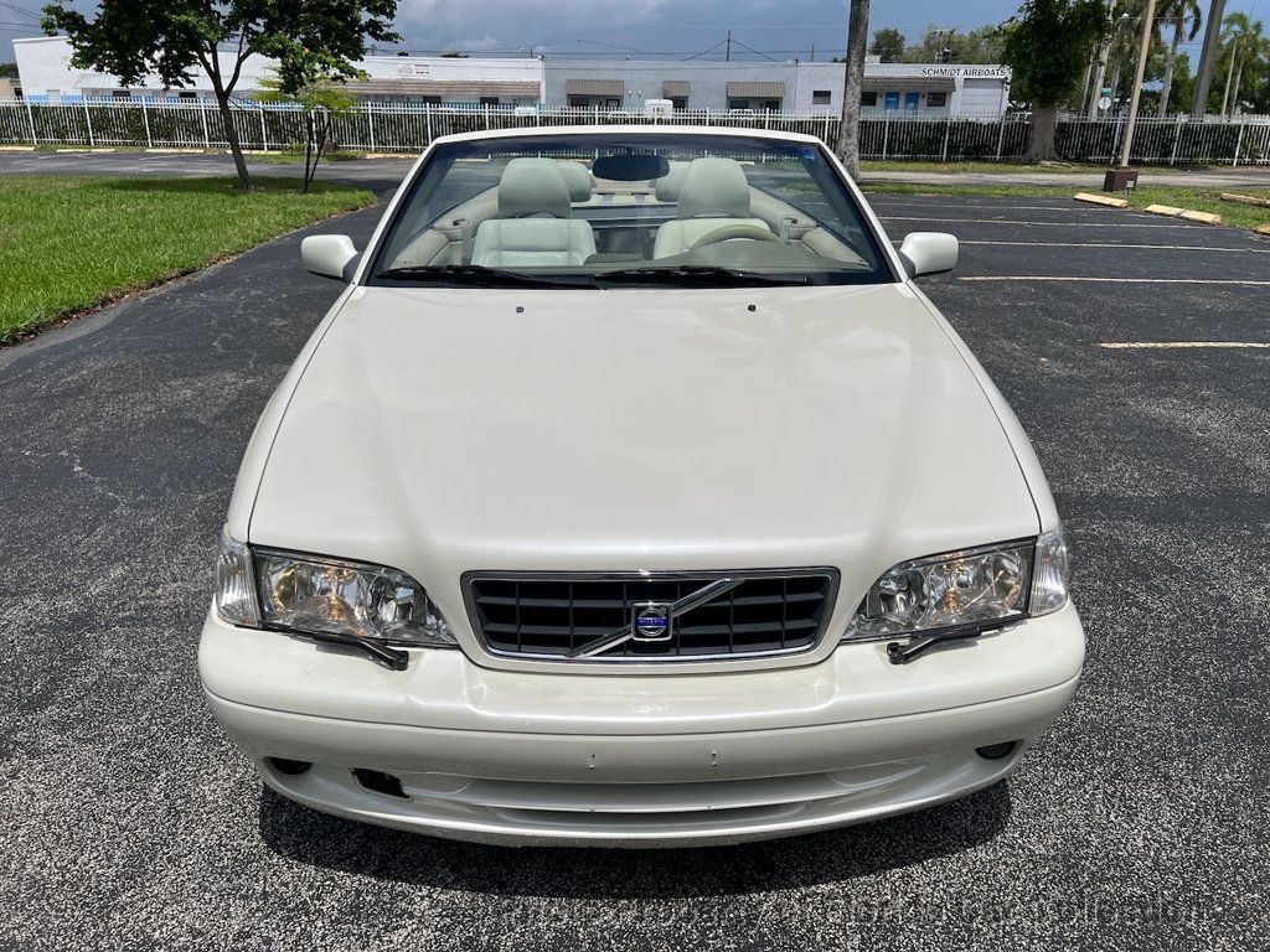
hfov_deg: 67.3
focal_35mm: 26
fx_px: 954
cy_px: 476
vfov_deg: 53.1
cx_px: 635
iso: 50
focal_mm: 5.7
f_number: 1.5
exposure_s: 1/16393
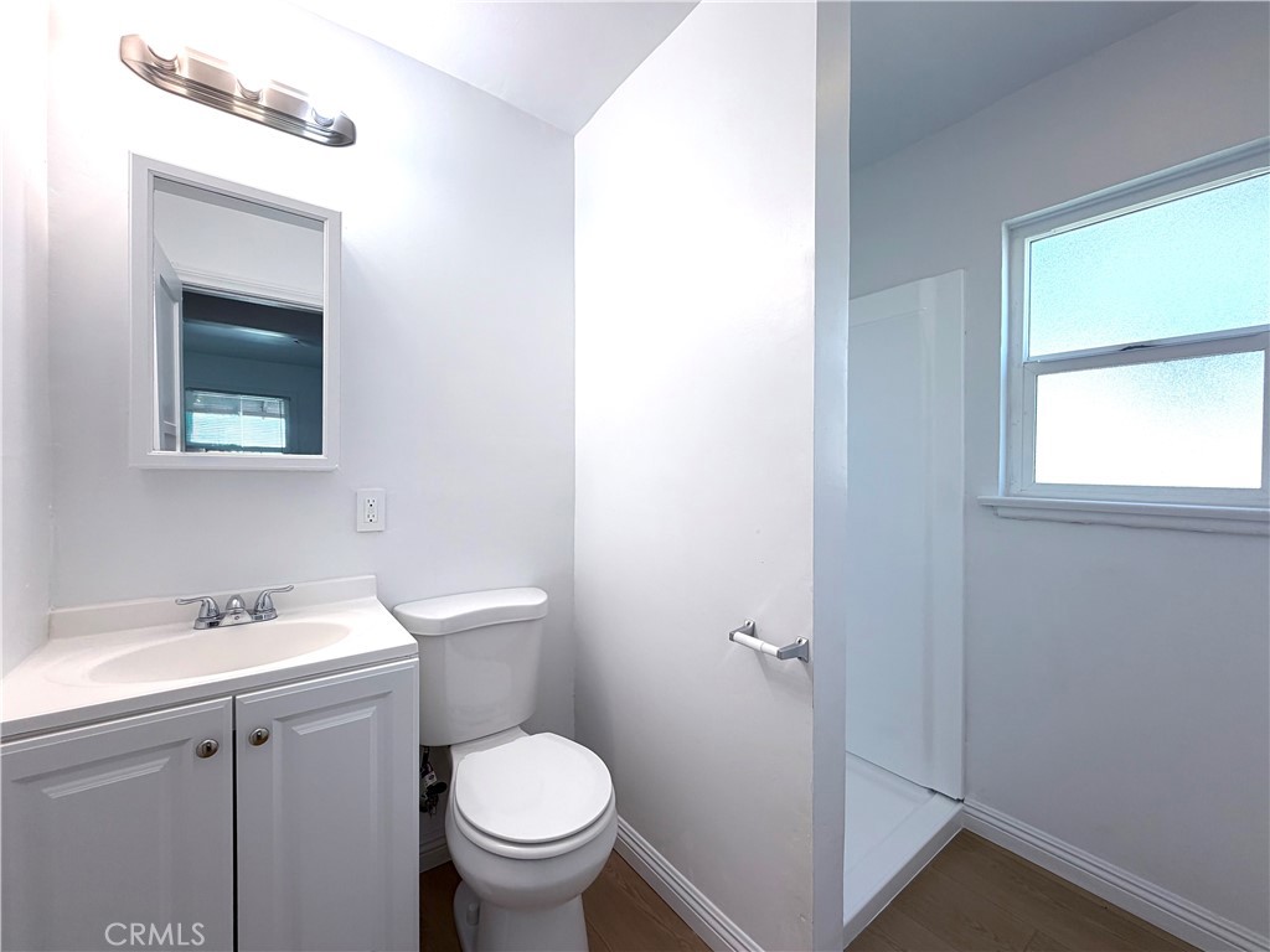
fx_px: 514
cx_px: 635
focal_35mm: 14
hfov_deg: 102.1
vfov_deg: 85.7
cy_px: 476
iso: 50
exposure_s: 1/120
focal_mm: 2.22
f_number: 2.2
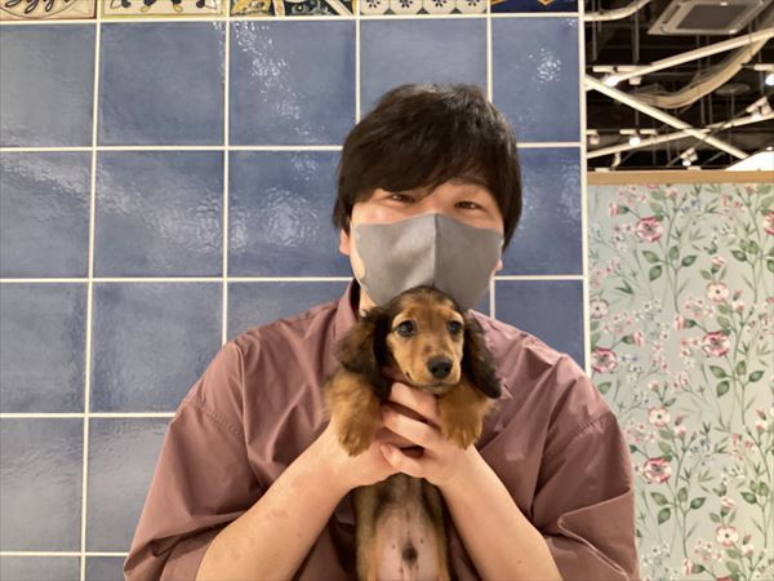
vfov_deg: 45.4
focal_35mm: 31
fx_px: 693
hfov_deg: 58.4
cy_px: 290
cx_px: 387
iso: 250
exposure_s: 1/60
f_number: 2.4
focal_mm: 3.3
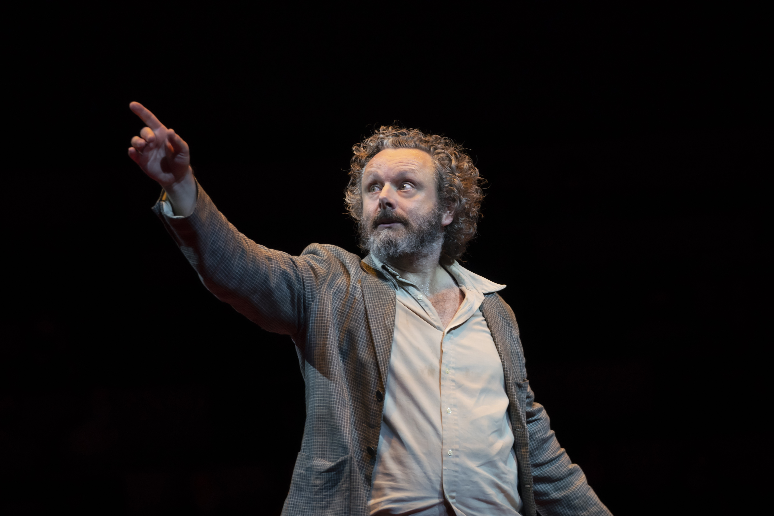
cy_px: 258
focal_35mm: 161
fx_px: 3461
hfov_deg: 12.8
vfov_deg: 8.5
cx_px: 387
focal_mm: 161
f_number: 4.5
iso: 2000
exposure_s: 1/250
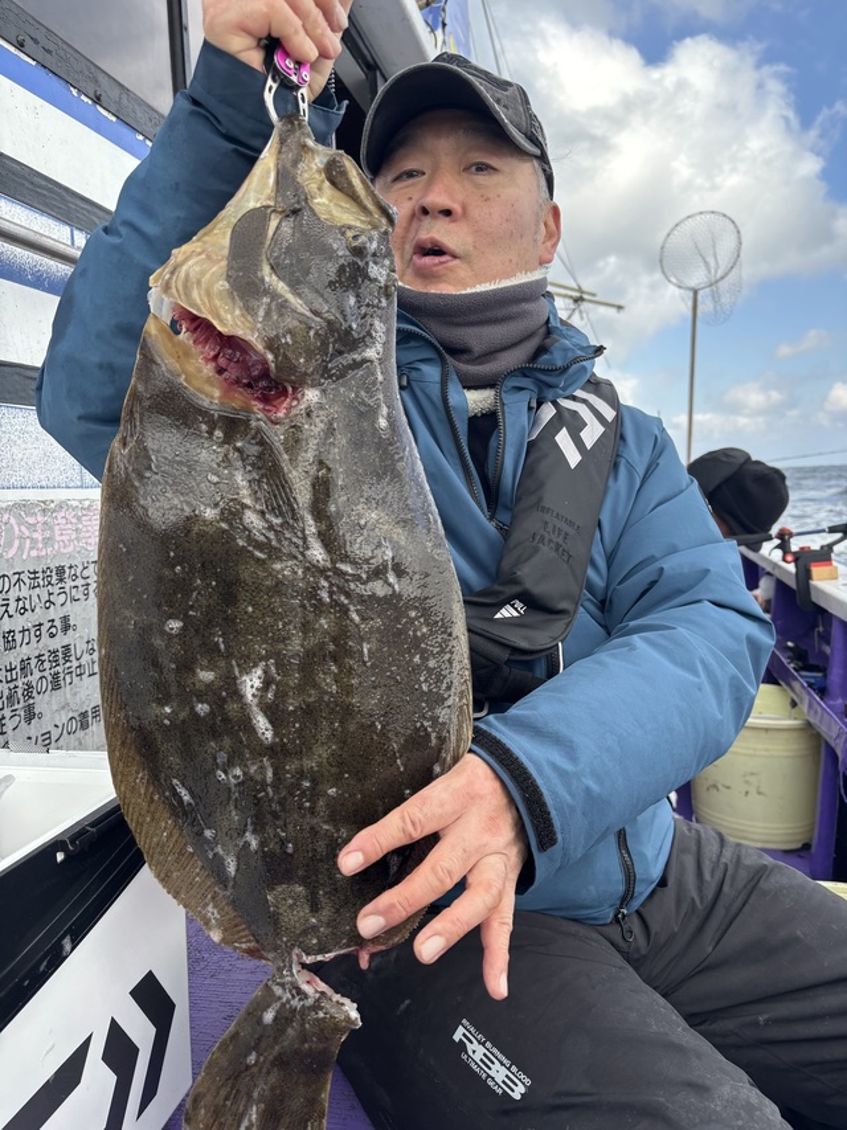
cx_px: 424
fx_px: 849
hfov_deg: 53.0
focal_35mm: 26
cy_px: 565
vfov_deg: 67.3
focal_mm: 5.96
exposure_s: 1/752
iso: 50
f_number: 1.6
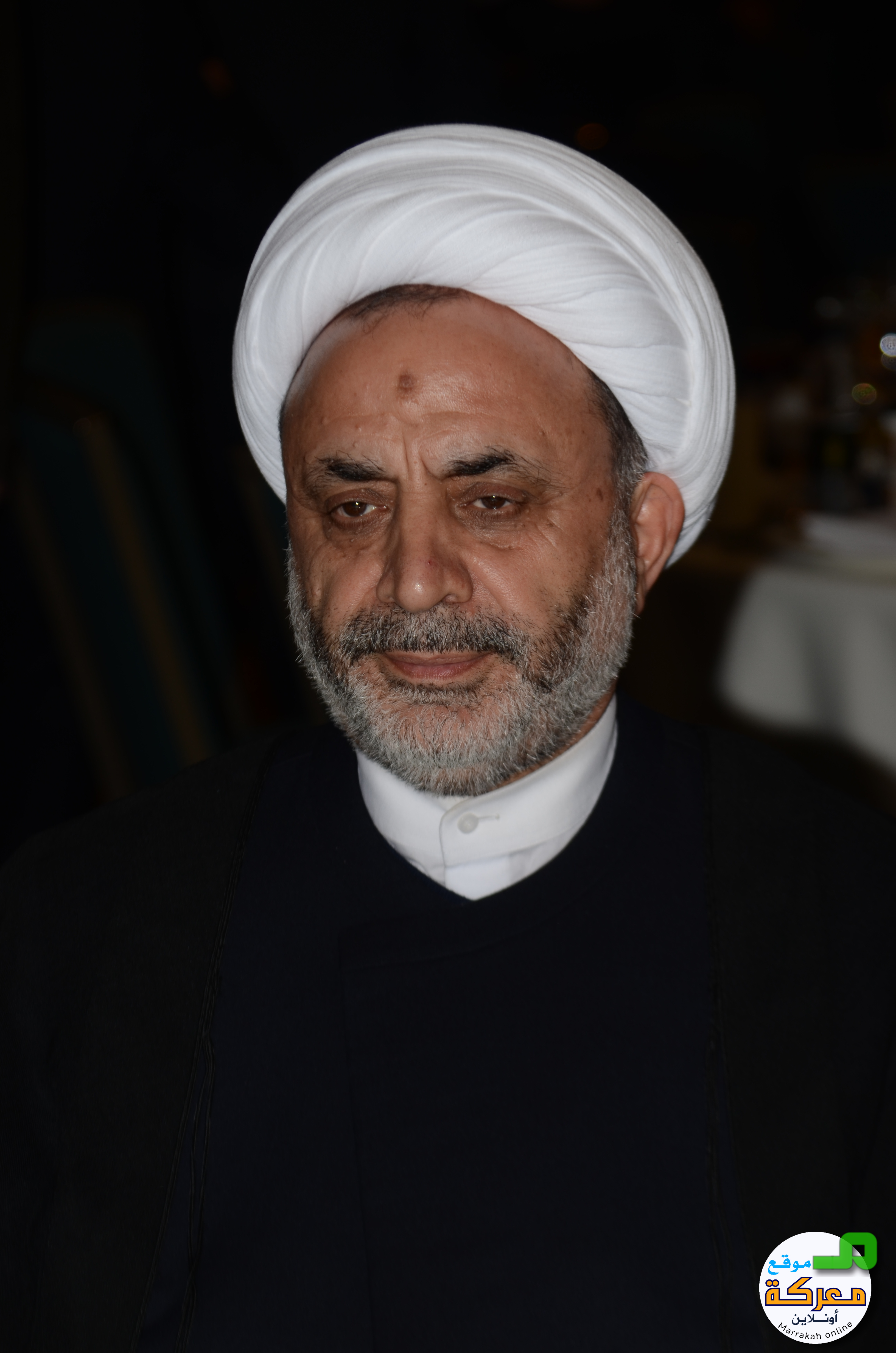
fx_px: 5512
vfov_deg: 14.0
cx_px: 448
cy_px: 676
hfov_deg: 9.3
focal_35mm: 147
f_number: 4.5
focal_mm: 98
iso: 100
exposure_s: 1/250
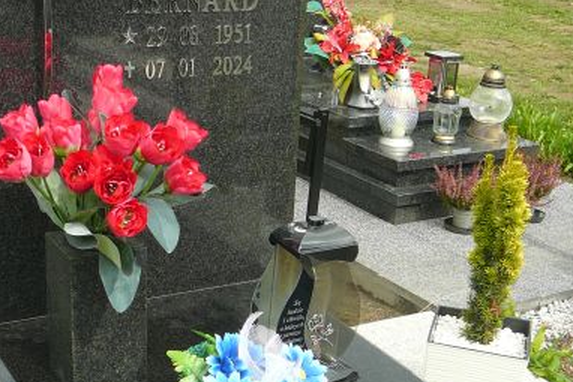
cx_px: 237
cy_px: 261
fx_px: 971
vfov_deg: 22.2
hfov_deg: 32.8
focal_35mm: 61
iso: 80
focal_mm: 5.2
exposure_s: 1/500
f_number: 2.8
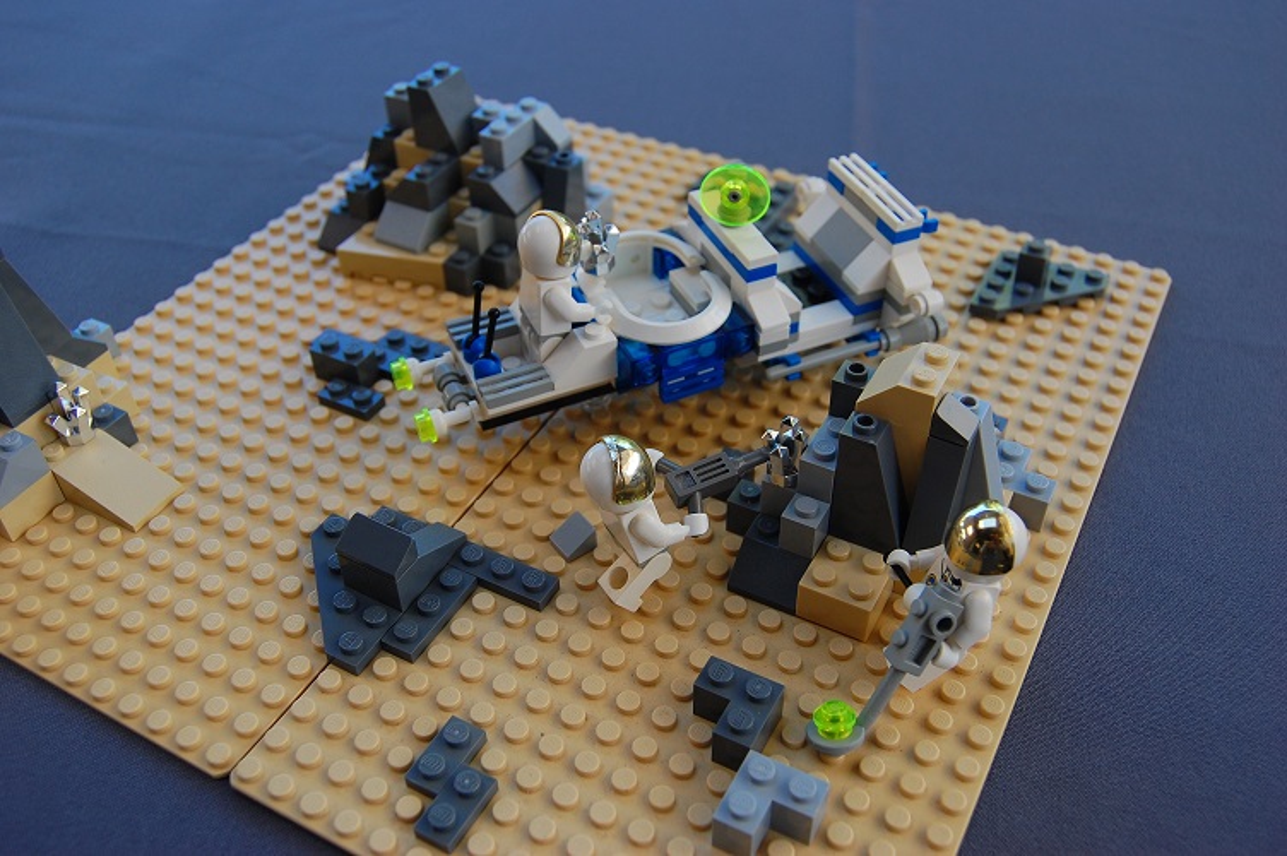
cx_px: 644
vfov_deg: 38.3
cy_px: 428
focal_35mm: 34
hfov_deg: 55.1
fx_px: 1232
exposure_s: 1/80
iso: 200
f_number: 5.6
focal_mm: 23
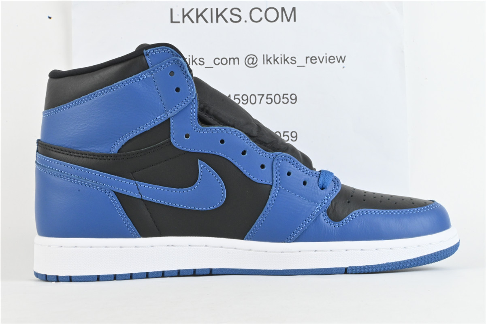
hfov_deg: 36.9
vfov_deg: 25.1
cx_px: 243
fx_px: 729
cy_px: 162
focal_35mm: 54
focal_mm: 36
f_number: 36
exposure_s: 1/8
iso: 1600
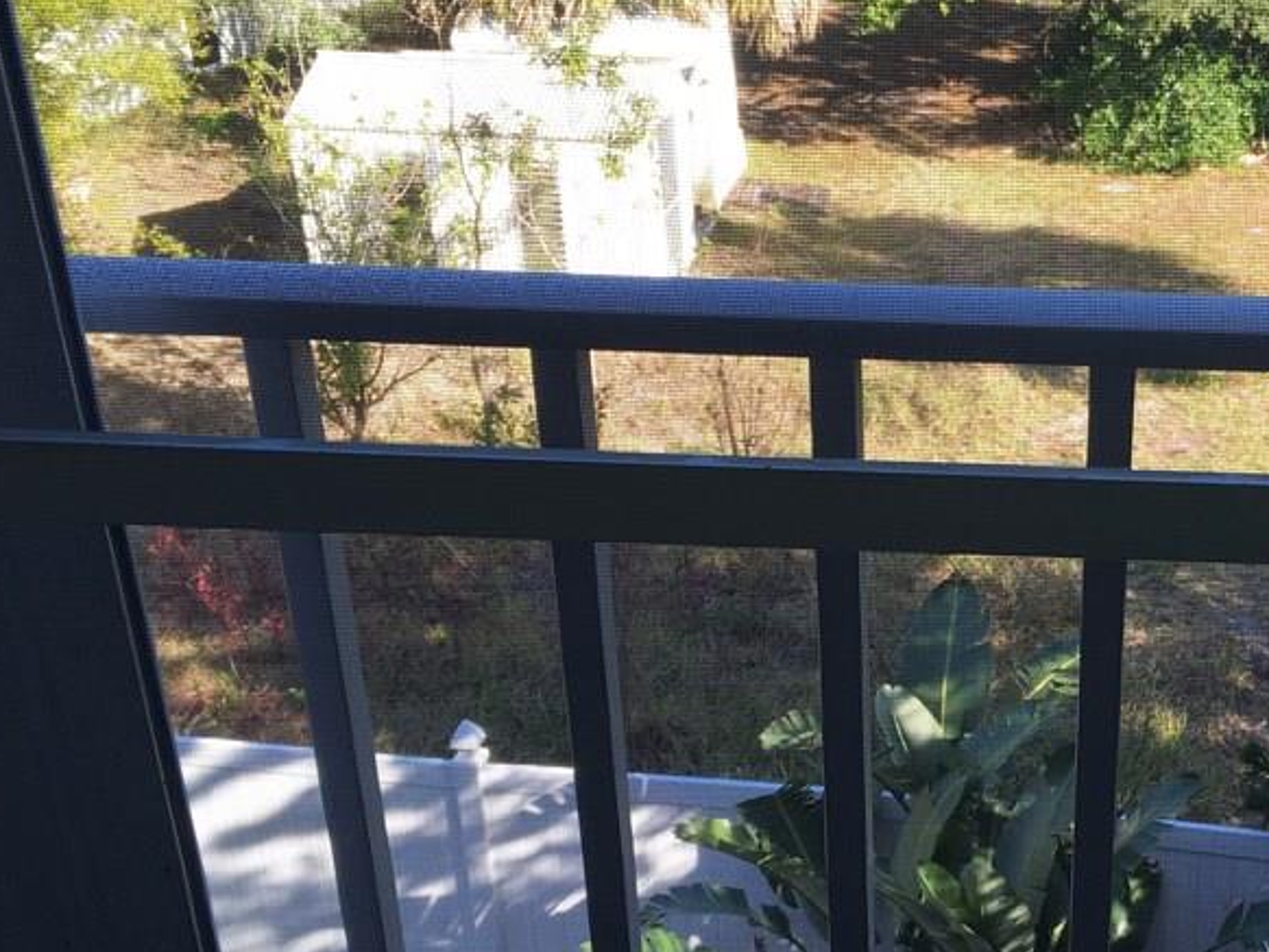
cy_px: 575
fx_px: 1870
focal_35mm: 51
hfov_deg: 36.0
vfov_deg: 28.5
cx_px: 1051
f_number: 2.2
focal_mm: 4.15
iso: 25
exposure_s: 1/224
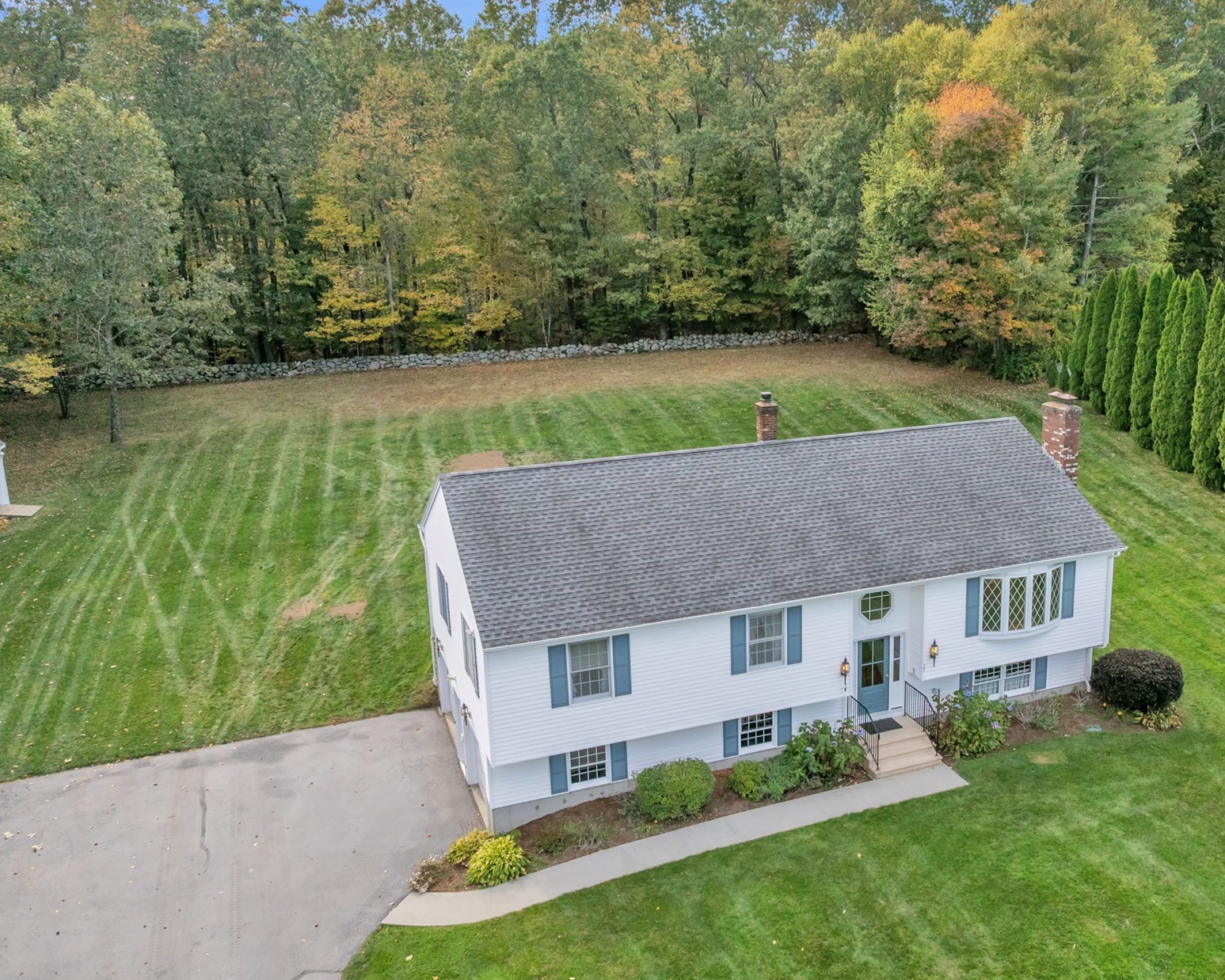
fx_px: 1124
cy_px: 477
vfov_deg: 47.1
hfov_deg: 56.3
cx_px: 786
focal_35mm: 31
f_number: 2.8
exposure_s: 1/200
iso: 400
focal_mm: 12.29
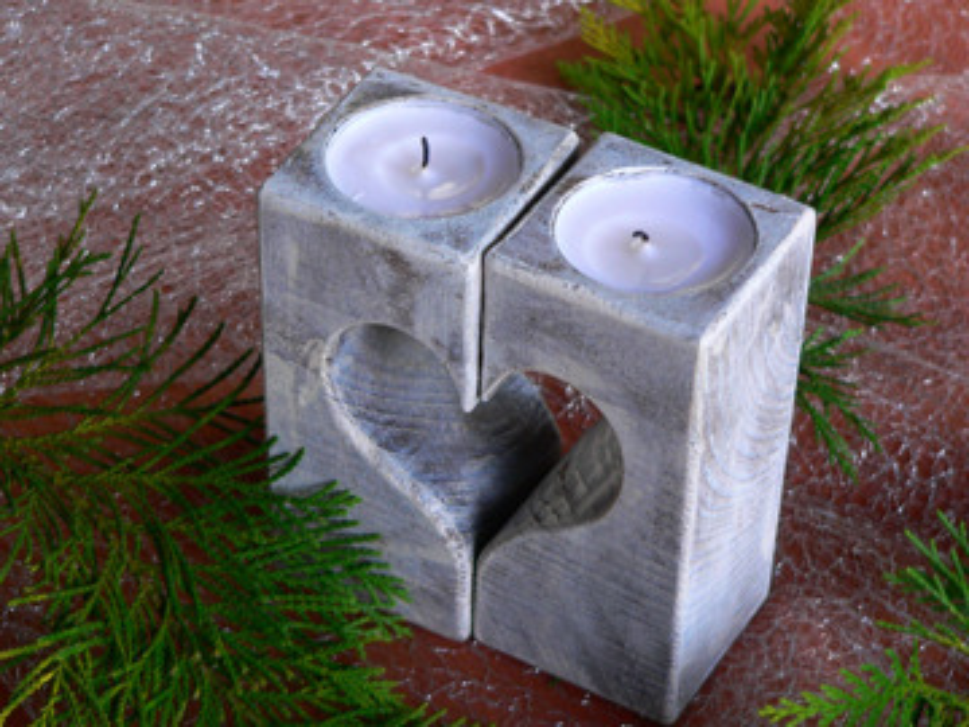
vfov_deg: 14.9
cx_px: 484
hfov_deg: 19.8
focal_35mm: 99
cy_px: 364
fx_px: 2771
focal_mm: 16.5
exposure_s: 1/30
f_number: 2.8
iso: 200
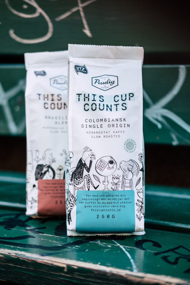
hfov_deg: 25.5
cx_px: 95
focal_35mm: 53
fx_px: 420
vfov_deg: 37.5
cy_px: 142
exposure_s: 1/180
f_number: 2
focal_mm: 35
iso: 200
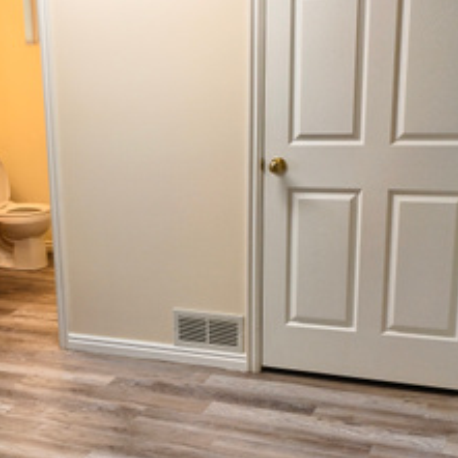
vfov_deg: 28.7
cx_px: 60
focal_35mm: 59
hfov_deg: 28.1
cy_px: 330
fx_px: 883
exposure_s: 1/120
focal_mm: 6.54
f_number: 1.57
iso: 188
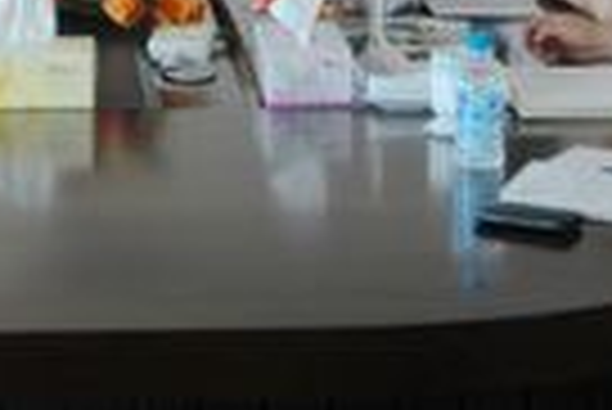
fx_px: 2246
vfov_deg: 10.2
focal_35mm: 132
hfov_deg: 15.4
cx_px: 144
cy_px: -153
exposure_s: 1/40
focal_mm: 24
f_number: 3.5
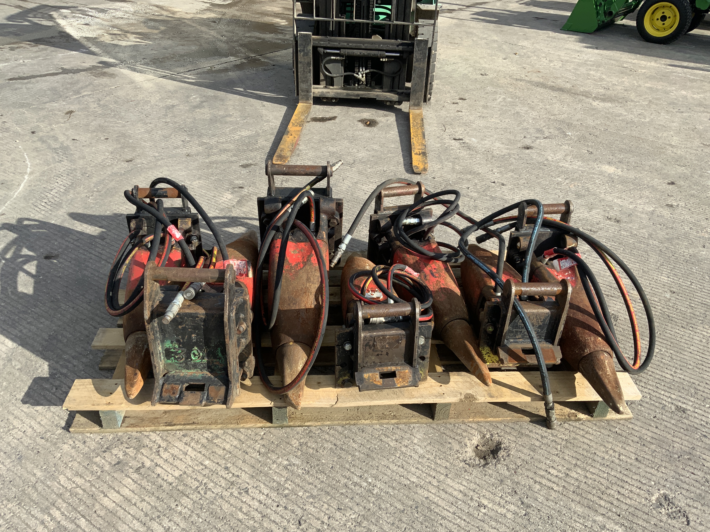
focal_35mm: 29
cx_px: 355
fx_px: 595
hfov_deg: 61.7
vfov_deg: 48.2
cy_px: 266
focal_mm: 3
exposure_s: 1/1121
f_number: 1.8
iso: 16
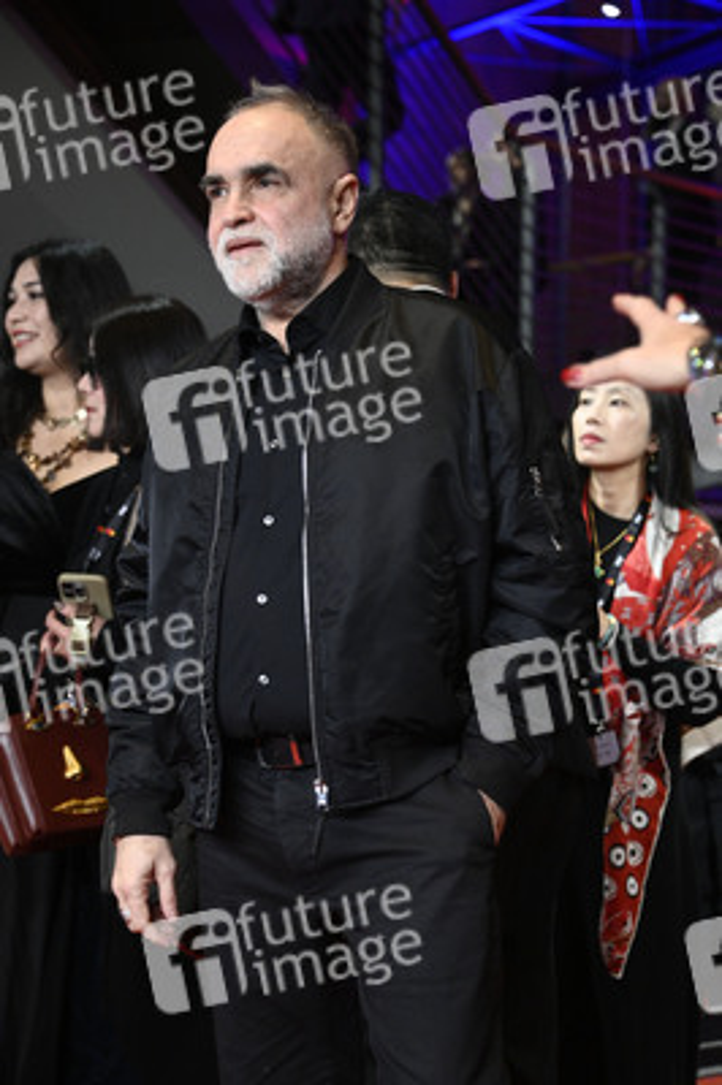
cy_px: 542
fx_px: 2953
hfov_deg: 13.9
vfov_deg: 20.8
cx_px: 361
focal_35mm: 98
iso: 5000
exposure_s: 1/200
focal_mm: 98
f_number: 5.6
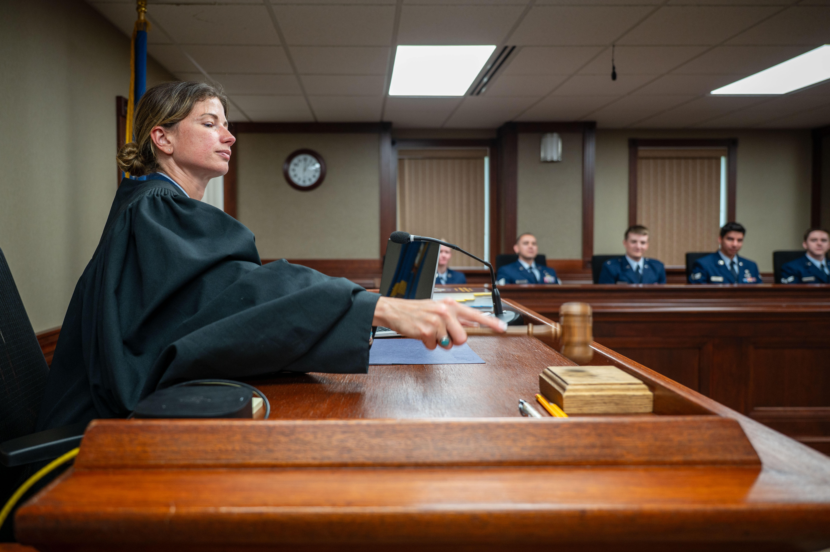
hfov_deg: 69.4
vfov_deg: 49.5
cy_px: 276
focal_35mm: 26
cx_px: 415
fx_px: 599
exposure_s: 1/125
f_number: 2.8
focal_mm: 26
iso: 500
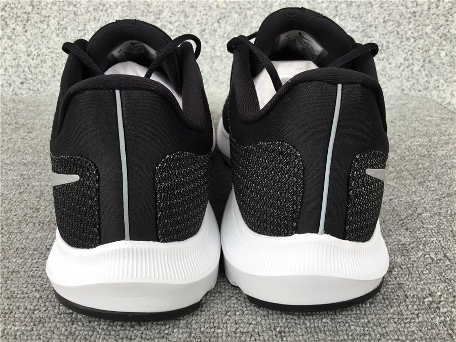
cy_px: 171
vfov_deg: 45.4
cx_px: 228
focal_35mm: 31
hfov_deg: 58.4
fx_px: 408
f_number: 2.4
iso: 25
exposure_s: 1/100
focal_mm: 3.3
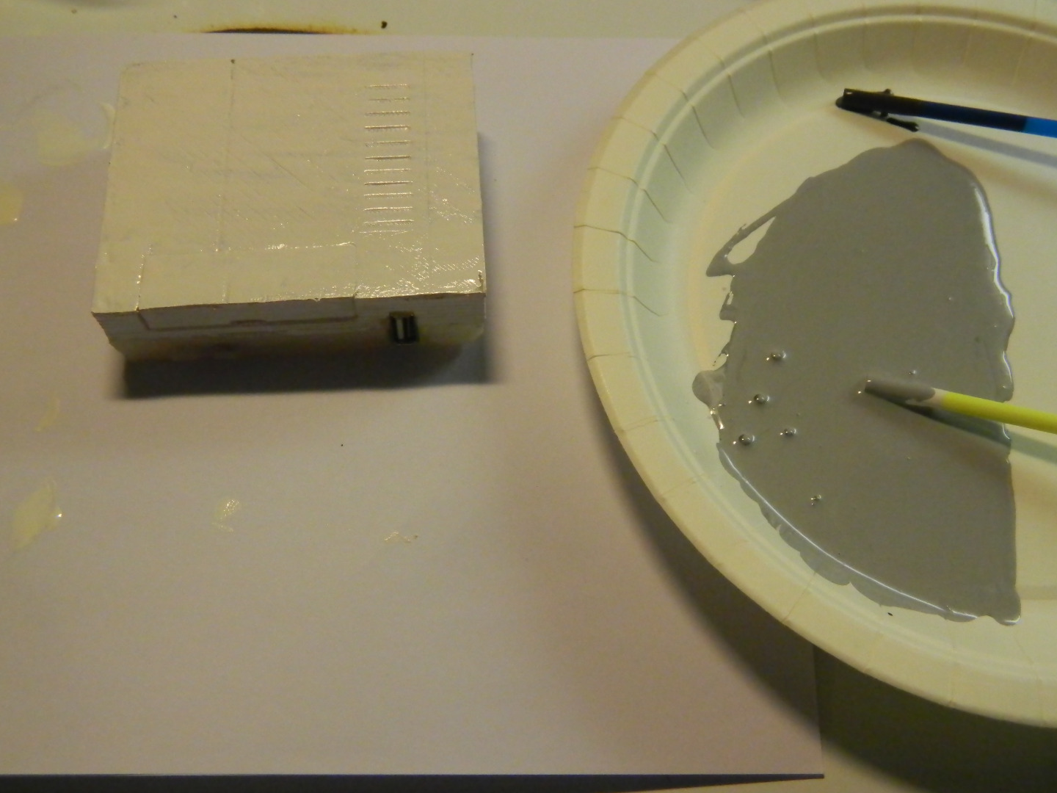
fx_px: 1069
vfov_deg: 40.7
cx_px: 528
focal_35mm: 35
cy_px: 396
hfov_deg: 52.6
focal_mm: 6.2
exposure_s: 1/40
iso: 140
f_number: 3.3
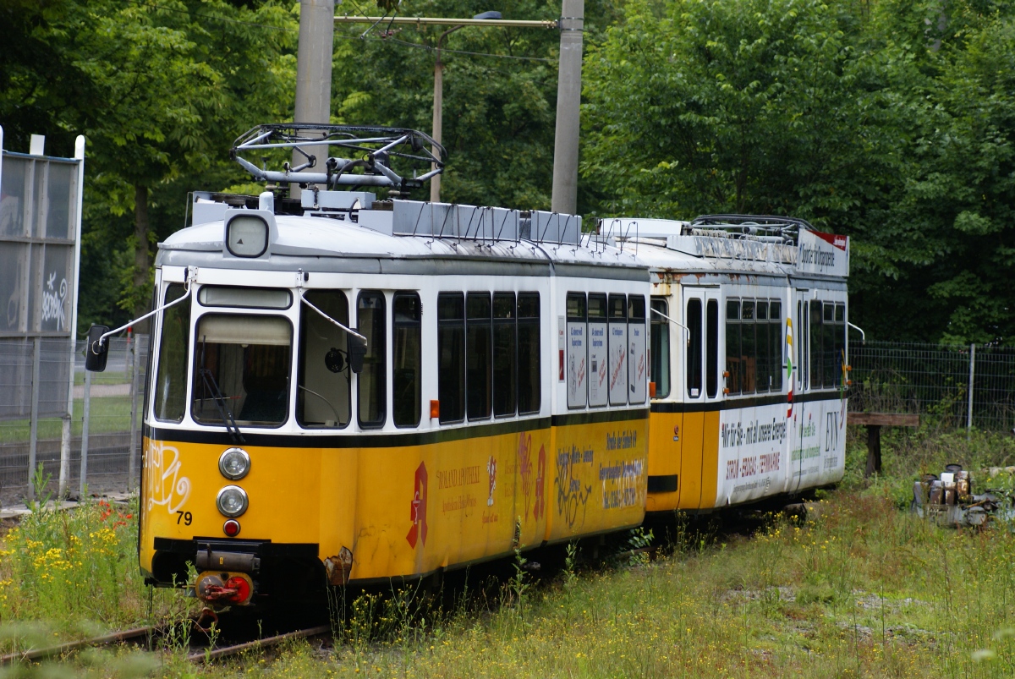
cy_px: 340
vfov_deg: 6.1
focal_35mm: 225
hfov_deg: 9.1
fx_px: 6351
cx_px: 508
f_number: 5.6
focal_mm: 150
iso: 200
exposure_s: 1/250
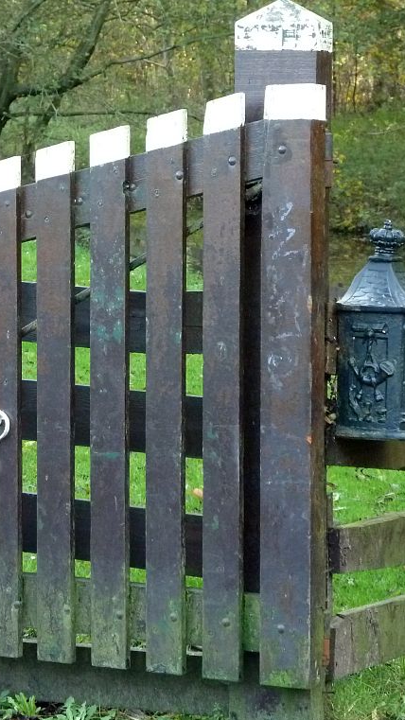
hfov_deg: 9.2
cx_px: 97
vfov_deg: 16.3
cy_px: 362
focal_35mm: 132
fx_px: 2520
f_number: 4.3
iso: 400
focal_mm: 14.7
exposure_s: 1/80
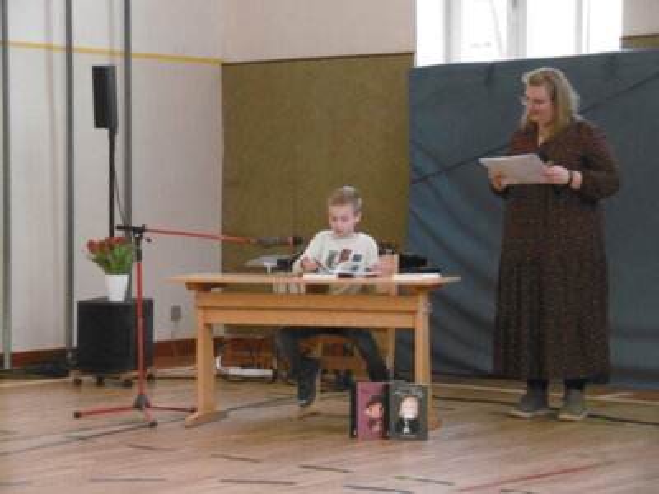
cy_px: 247
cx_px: 330
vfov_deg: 14.2
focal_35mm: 104
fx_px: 1980
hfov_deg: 18.9
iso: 800
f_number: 4.8
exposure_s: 1/160
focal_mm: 18.6
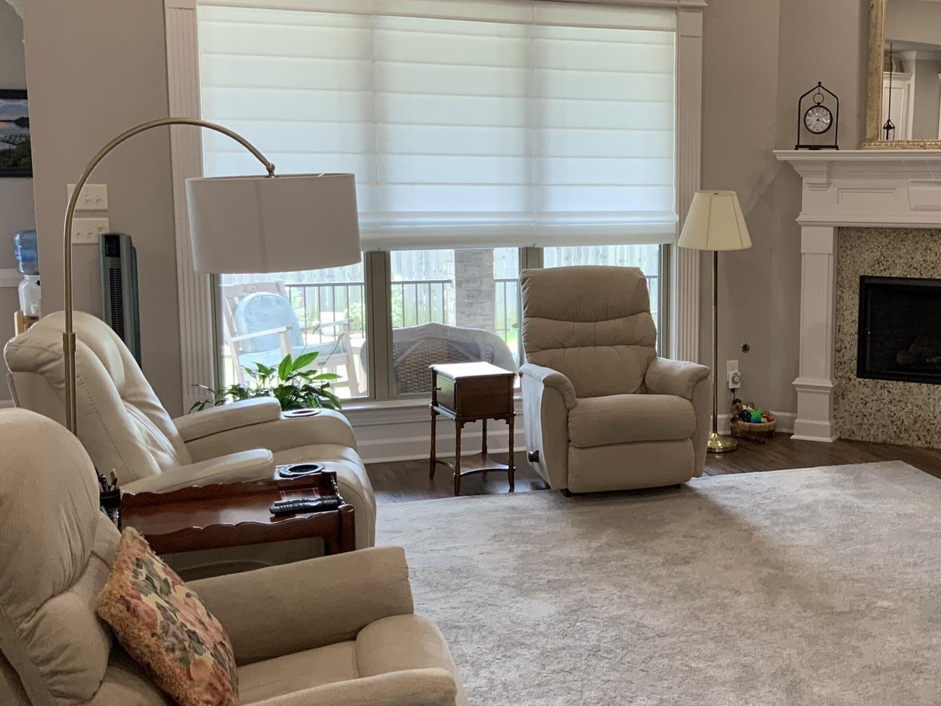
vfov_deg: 33.6
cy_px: 331
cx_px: 668
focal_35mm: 43
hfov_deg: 42.9
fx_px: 1169
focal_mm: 3
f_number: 1.8
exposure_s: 1/60
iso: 64
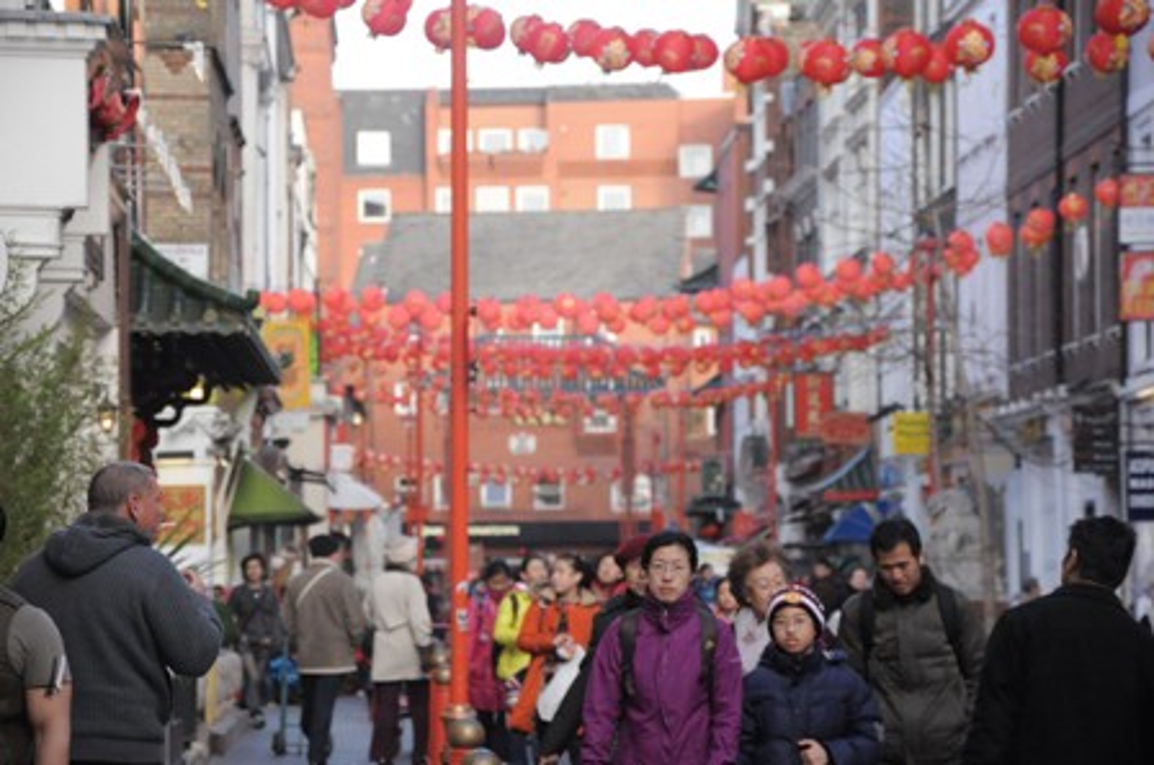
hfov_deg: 13.1
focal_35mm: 158
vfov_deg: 8.7
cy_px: 382
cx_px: 577
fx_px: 5040
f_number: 5.6
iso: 1250
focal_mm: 105
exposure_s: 1/640
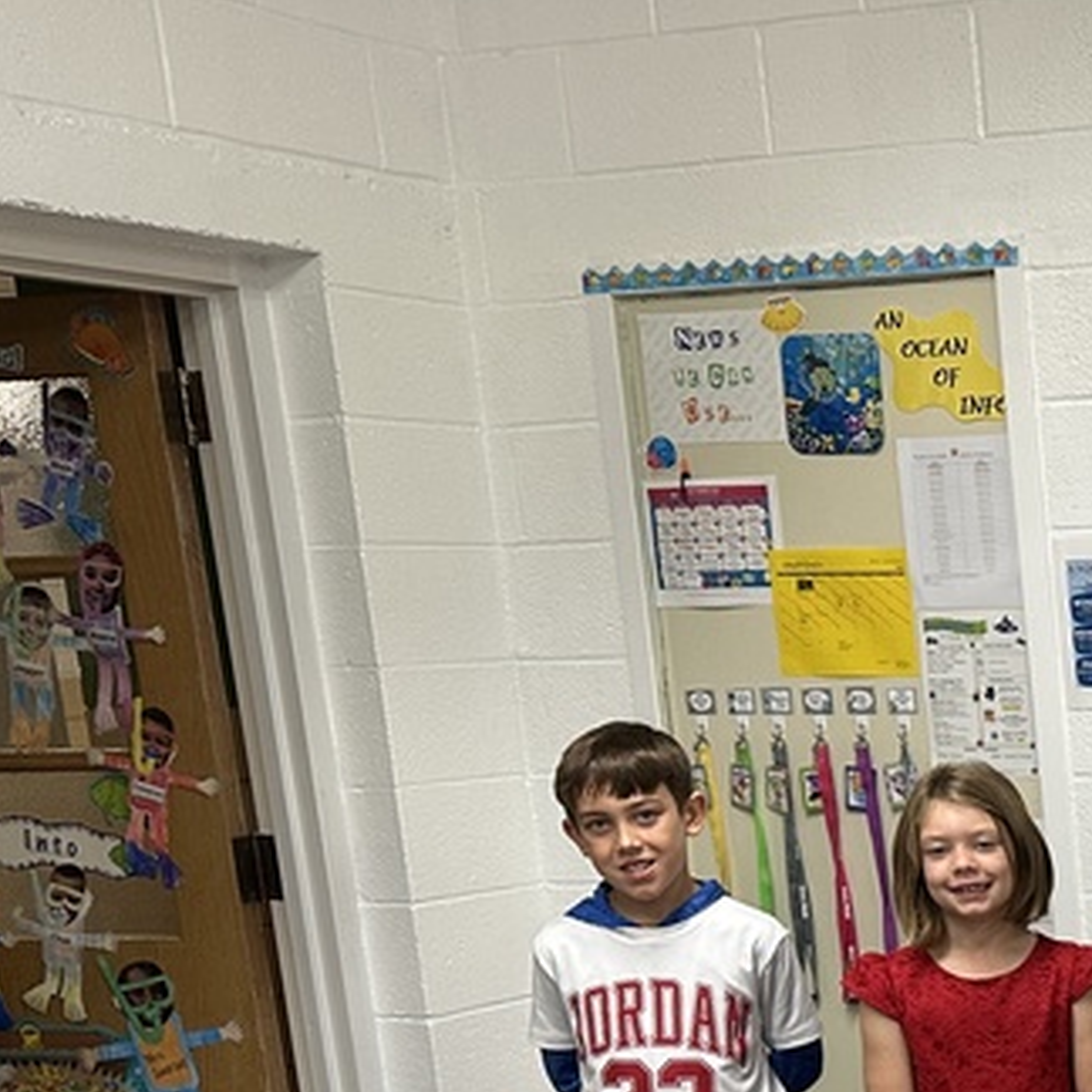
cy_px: 1176
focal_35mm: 67
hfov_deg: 21.2
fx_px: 2391
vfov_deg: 24.2
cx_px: 1689
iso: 160
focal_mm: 6.86
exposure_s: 1/60
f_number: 1.78
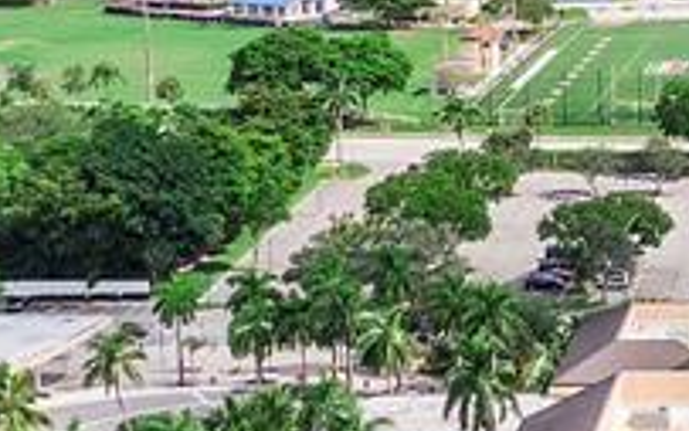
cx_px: 991
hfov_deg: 15.2
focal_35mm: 128
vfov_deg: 10.2
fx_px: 2404
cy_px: 243
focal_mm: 4.39
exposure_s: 1/2000
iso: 100
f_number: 2.8
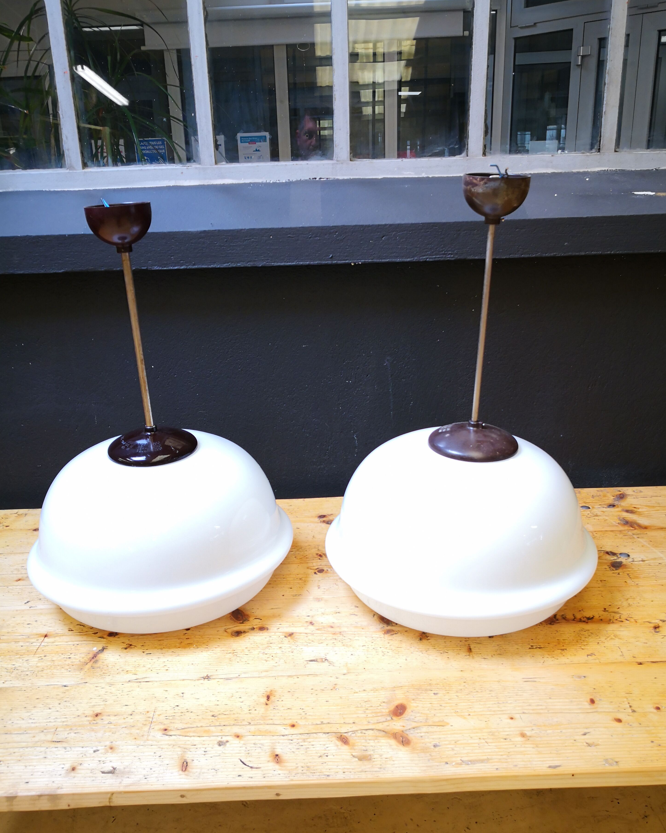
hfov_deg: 50.0
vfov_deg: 60.4
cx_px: 339
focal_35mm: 29
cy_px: 450
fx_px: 714
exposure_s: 1/50
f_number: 1.6
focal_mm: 3.95
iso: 80
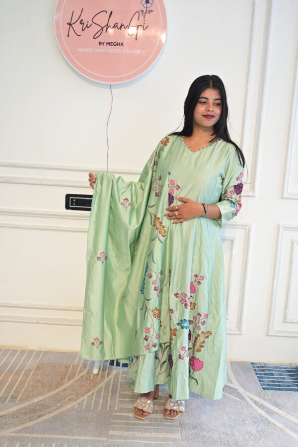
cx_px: 149
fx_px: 428
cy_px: 224
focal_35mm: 34
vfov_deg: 55.1
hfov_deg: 38.4
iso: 400
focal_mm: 34.5
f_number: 6.3
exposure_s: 1/125
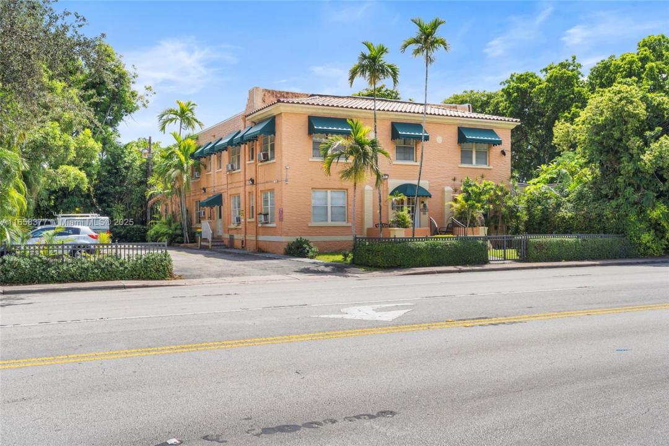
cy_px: 223
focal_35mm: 35
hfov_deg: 54.4
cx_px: 334
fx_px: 650
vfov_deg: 37.9
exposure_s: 1/50
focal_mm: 35
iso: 250
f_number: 9
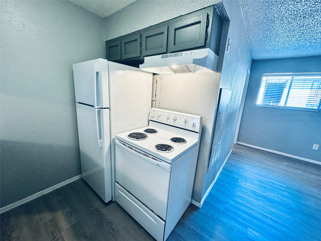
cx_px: 160
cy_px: 120
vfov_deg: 85.7
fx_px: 130
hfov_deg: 102.1
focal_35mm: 14
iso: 125
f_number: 2.2
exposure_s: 1/120
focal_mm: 2.22
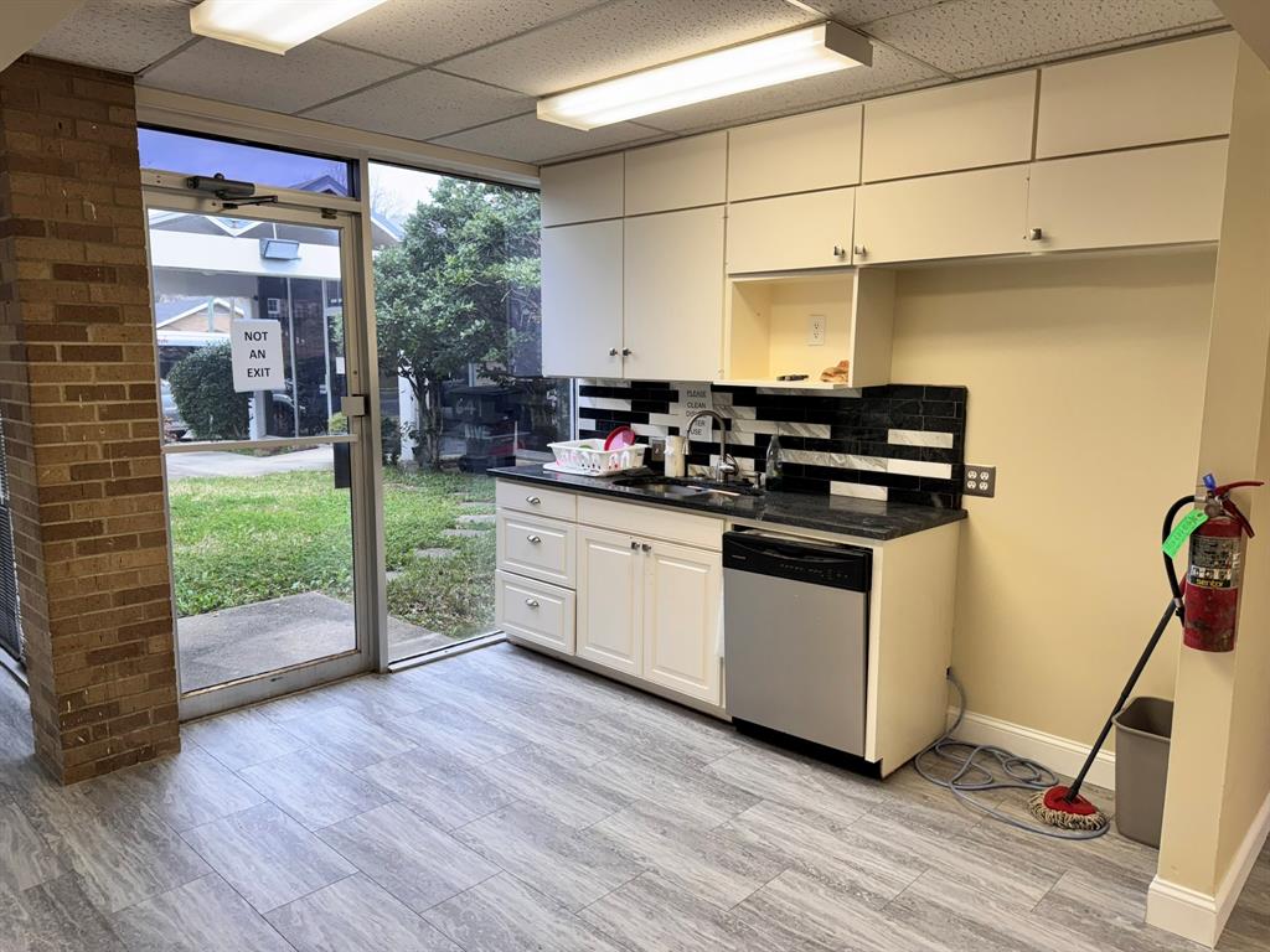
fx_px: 881
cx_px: 635
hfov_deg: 71.6
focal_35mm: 24
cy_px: 476
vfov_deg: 56.8
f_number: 1.78
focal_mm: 6.76
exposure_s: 1/120
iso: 80
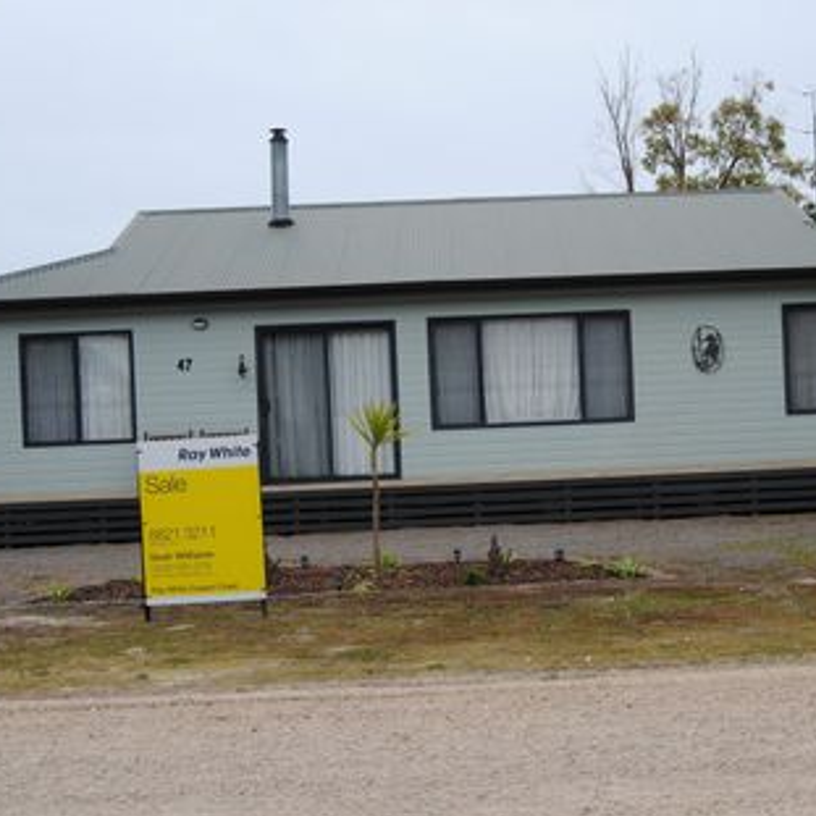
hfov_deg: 31.5
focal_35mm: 54
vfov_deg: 31.6
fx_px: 1440
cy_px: 408
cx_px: 496
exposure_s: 1/200
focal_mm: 28
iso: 100
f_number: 7.1
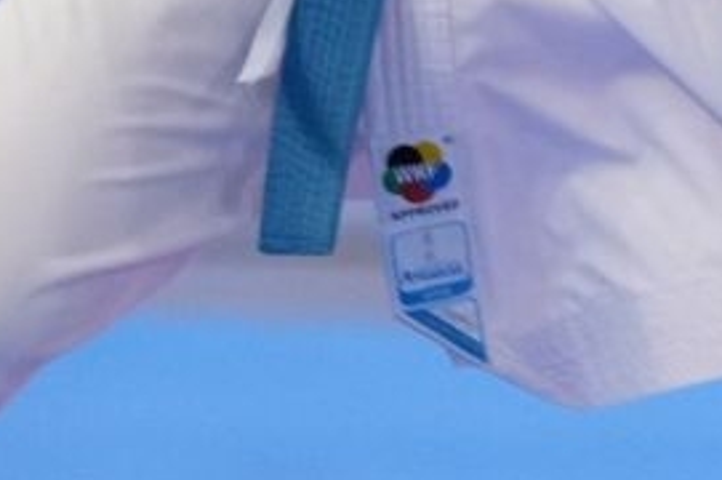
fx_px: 24638
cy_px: -896
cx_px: 1276
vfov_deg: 1.1
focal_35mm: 1230
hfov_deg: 1.7
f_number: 2.8
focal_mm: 185
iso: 3200
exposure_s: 1/1000
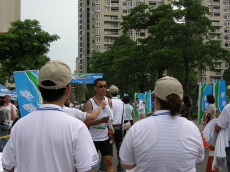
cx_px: 111
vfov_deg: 28.5
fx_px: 339
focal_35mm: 51
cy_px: 105
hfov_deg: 37.5
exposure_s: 1/102
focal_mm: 7.5
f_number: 3.8
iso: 64
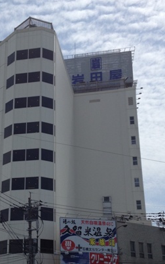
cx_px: 44
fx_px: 424
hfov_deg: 21.9
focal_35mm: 59
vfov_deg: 34.4
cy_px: 158
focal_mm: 4.28
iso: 50
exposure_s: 1/3247
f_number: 2.4
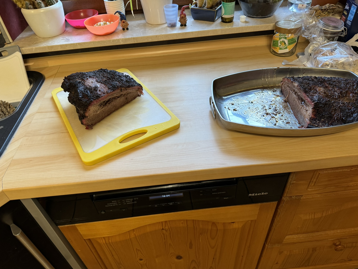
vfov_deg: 54.9
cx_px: 173
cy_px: 140
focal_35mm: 25
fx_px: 259
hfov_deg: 69.4
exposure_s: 1/50
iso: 200
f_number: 1.78
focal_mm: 6.86
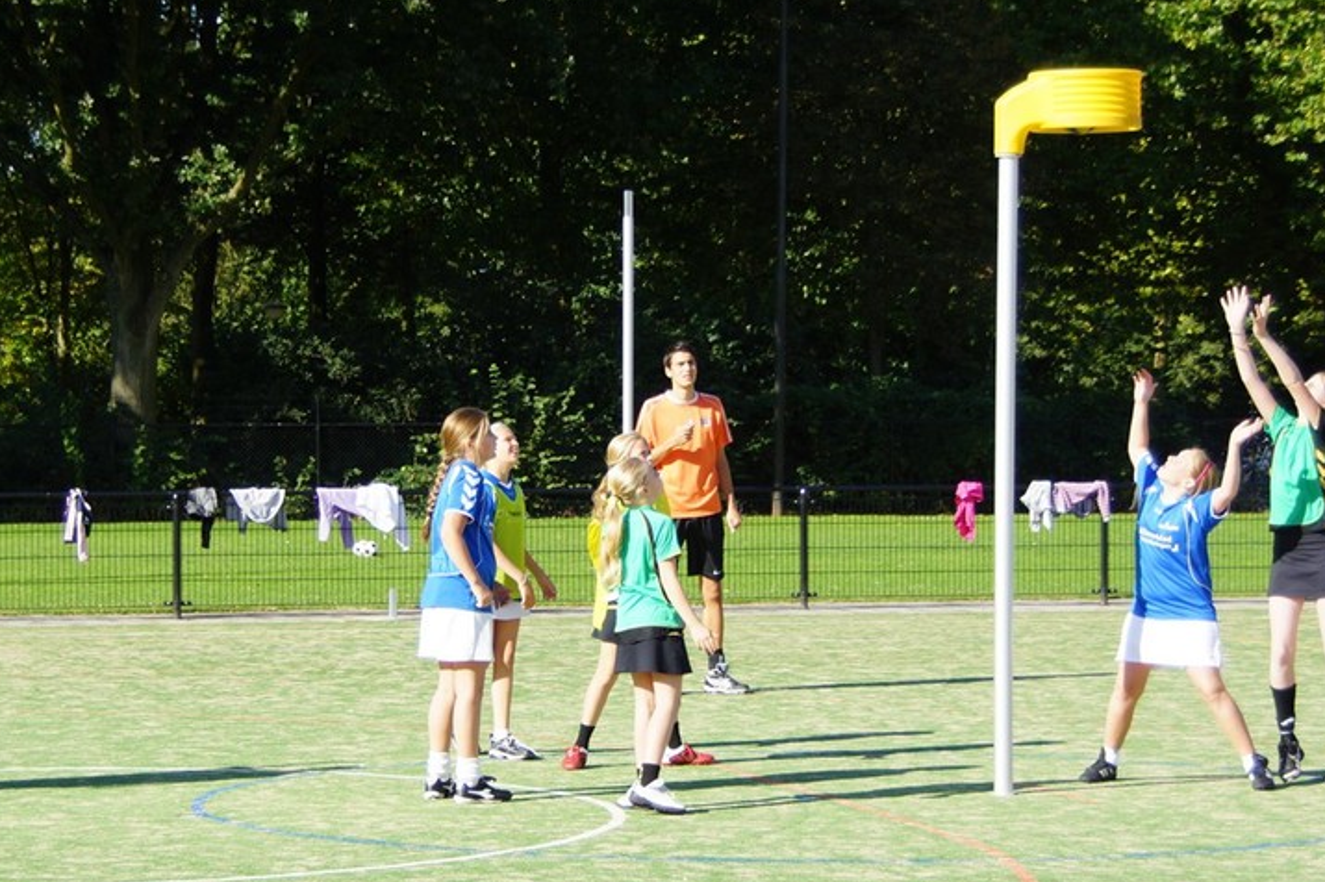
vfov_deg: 14.1
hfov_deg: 21.1
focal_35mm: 97
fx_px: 3558
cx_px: 504
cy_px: 445
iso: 100
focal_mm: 45
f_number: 4.5
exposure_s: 1/400
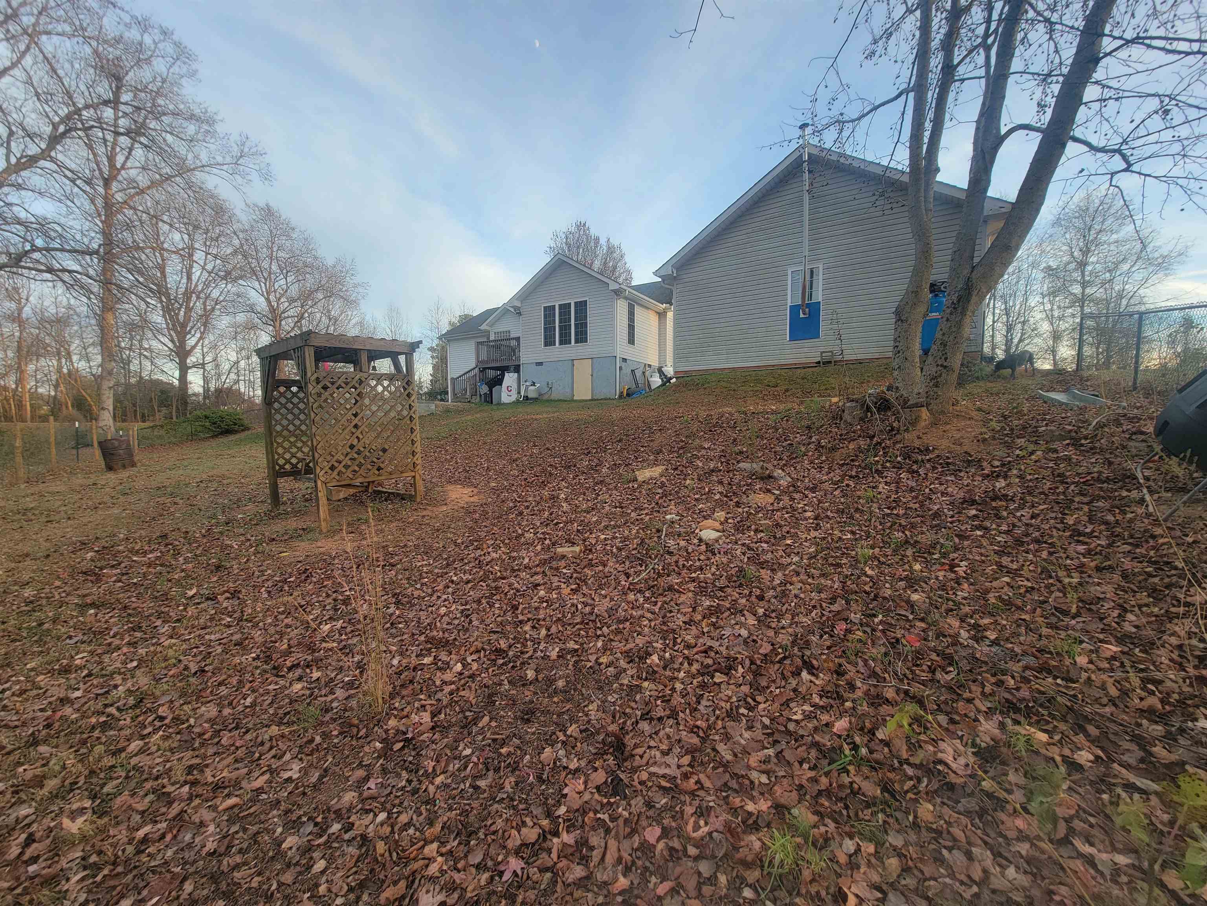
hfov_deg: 106.2
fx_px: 453
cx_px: 604
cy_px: 453
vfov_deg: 89.9
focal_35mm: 13
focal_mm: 2.2
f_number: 2.2
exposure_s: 1/120
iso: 50
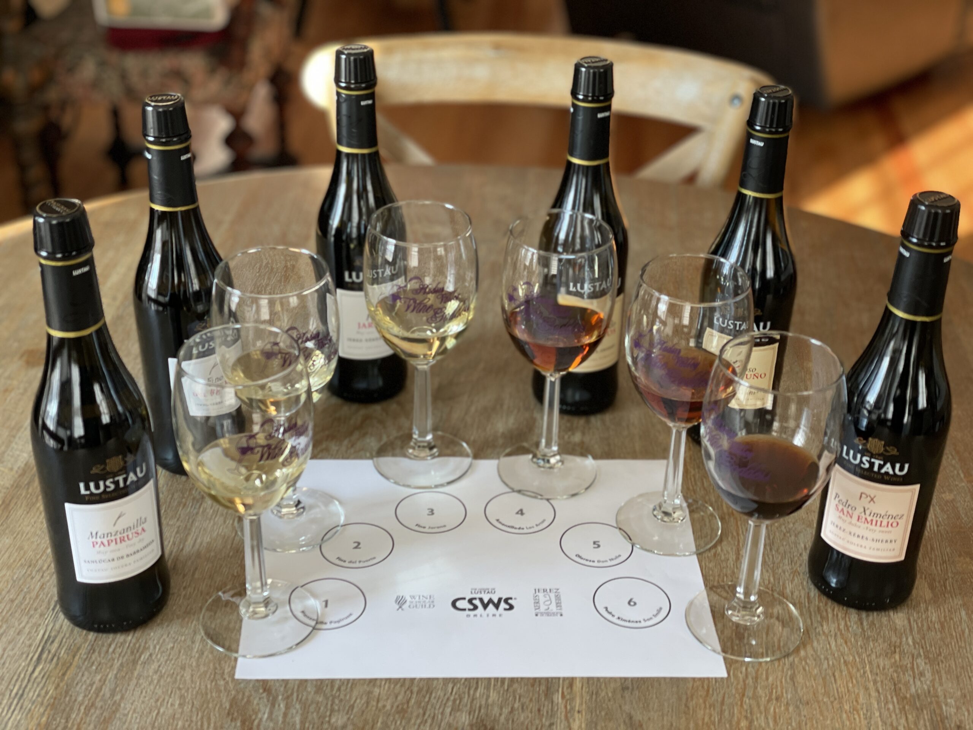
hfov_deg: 36.8
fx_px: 1462
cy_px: 365
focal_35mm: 52
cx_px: 486
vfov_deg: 28.0
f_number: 2
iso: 64
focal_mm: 6
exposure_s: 1/122
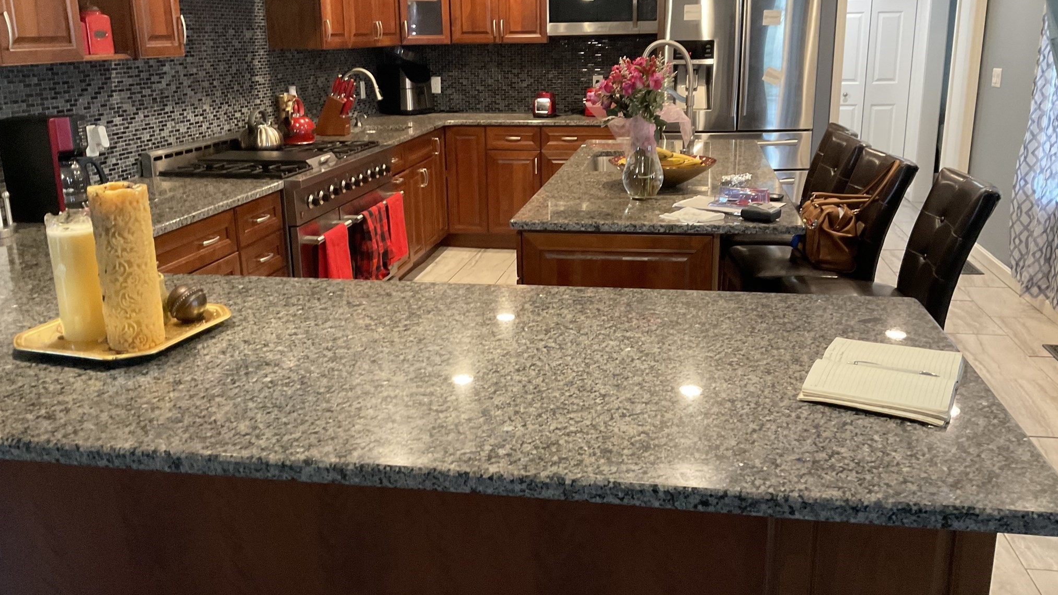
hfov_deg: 61.0
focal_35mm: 32
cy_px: 272
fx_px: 898
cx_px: 535
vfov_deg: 36.6
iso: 320
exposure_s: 1/40
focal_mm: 3
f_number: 1.8
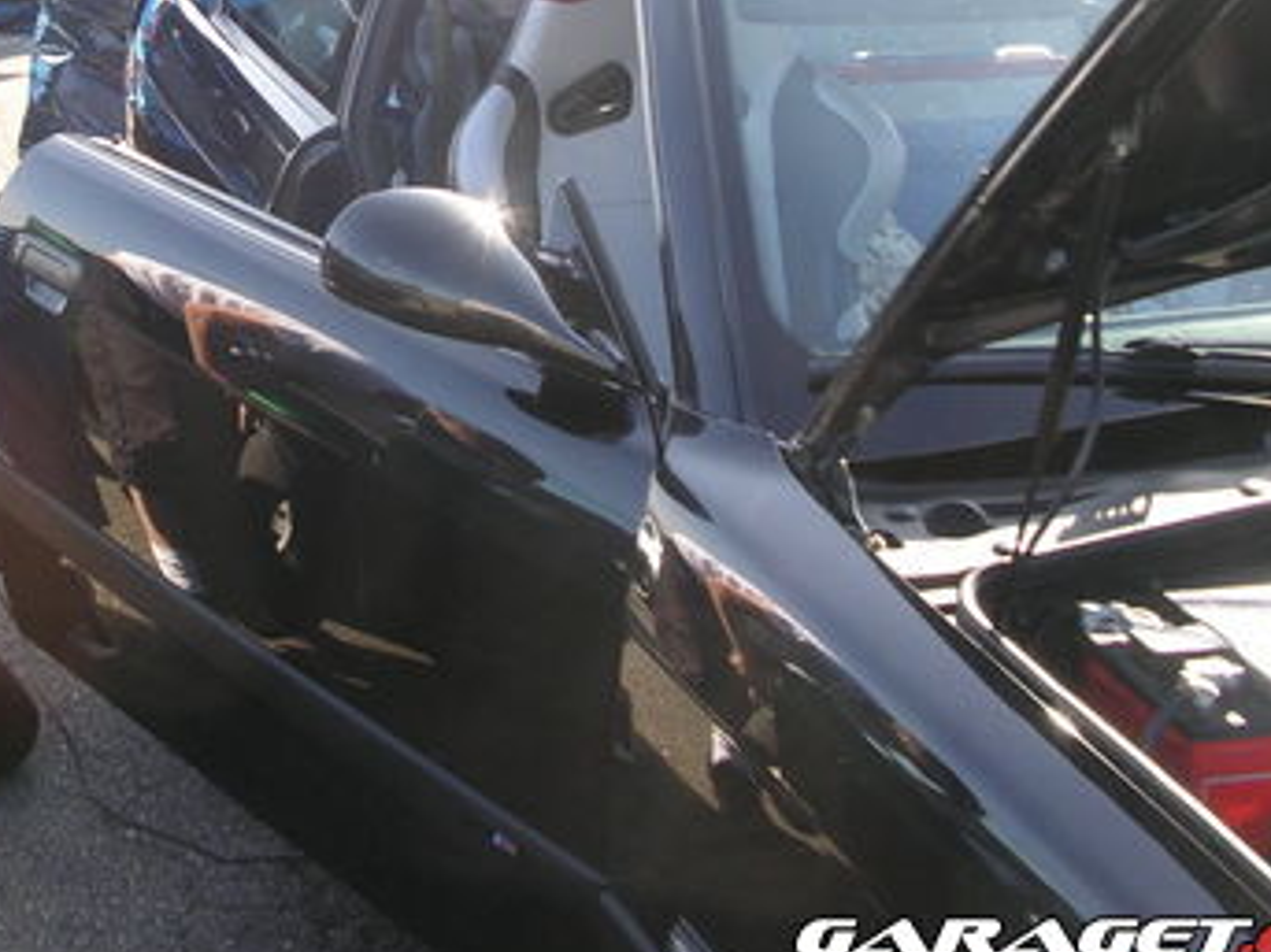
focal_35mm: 71
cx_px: 245
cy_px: 85
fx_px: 2606
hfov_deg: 26.9
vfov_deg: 20.3
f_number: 4
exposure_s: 1/180
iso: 100
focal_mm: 7.8
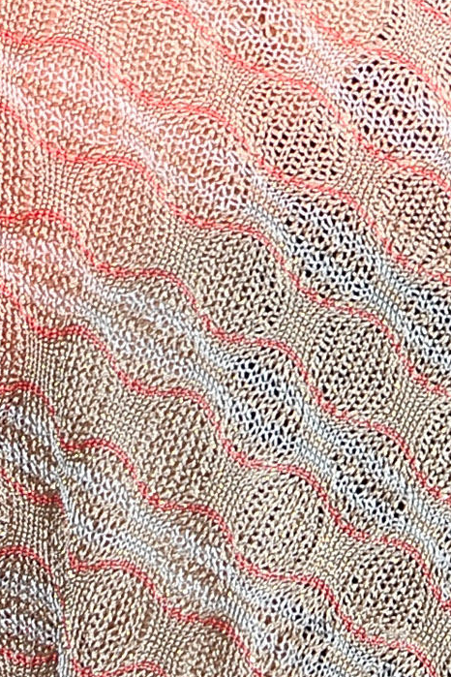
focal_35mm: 163
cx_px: 869
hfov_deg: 8.1
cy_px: -126
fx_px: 3063
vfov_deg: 12.3
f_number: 5.6
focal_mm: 38
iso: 400
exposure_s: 1/60
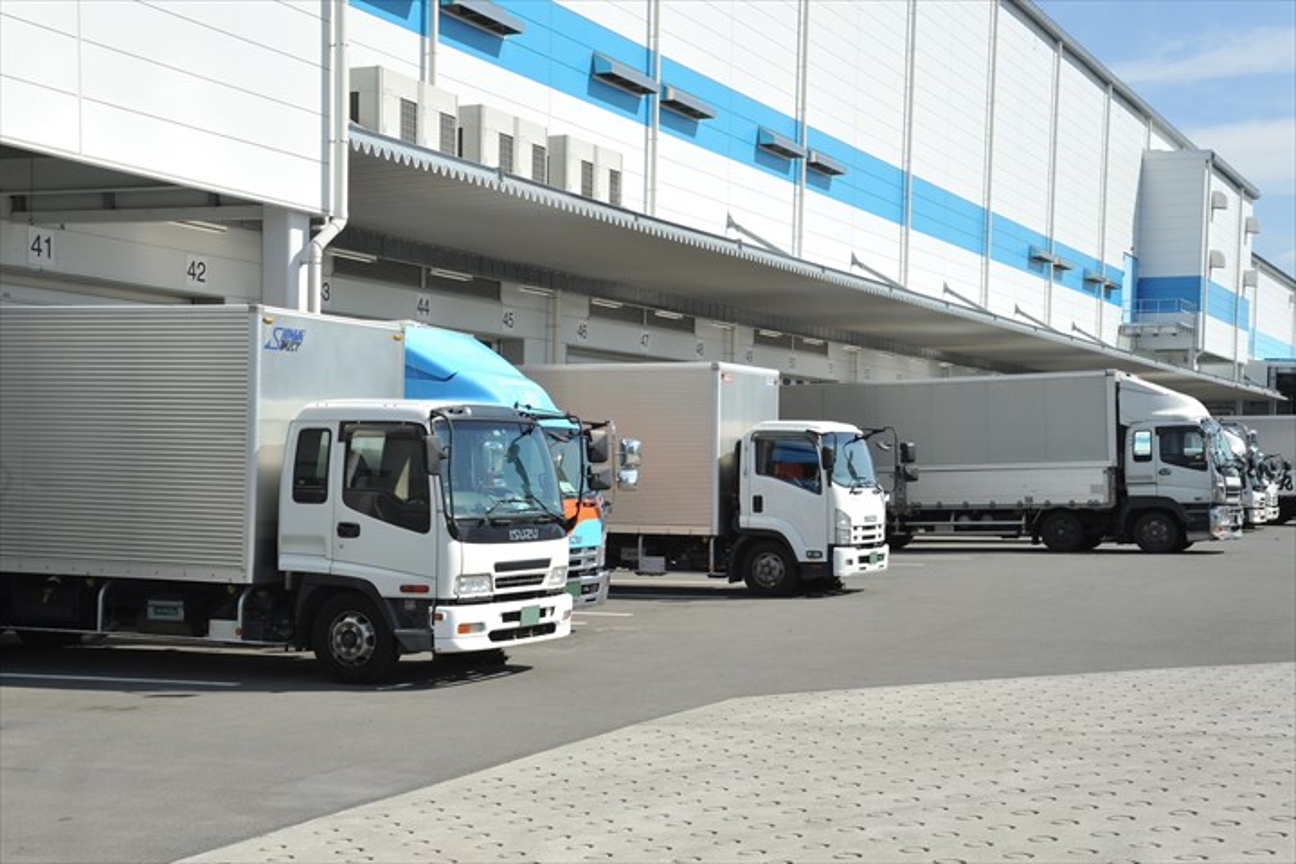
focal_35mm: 52
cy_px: 432
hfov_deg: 38.2
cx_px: 648
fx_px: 1872
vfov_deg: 26.0
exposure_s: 1/500
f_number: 11
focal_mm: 52
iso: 400
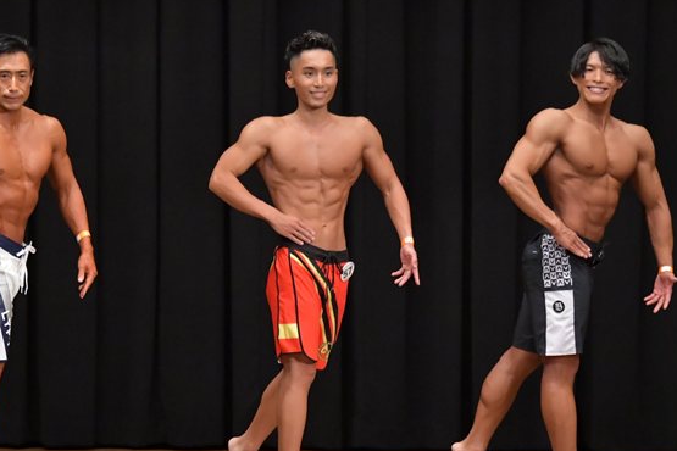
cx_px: 229
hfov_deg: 7.3
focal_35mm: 282
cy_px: 288
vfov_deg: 4.9
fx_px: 5303
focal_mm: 135
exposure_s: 1/400
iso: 6400
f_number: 5.6
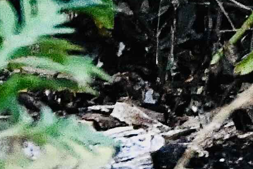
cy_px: -35
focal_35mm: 3668
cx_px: -296
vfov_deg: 0.4
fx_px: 25769
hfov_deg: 0.6
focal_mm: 600
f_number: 14
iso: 4000
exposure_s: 1/800
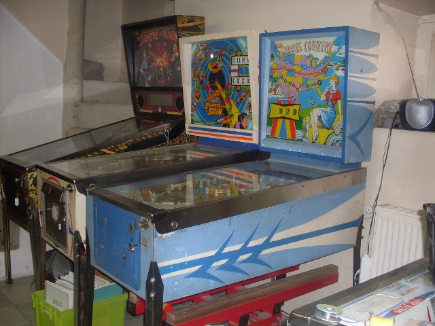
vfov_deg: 37.7
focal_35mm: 38
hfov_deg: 49.0
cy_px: 163
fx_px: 478
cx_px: 218
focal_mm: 6.3
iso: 100
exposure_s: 1/45
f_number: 2.8
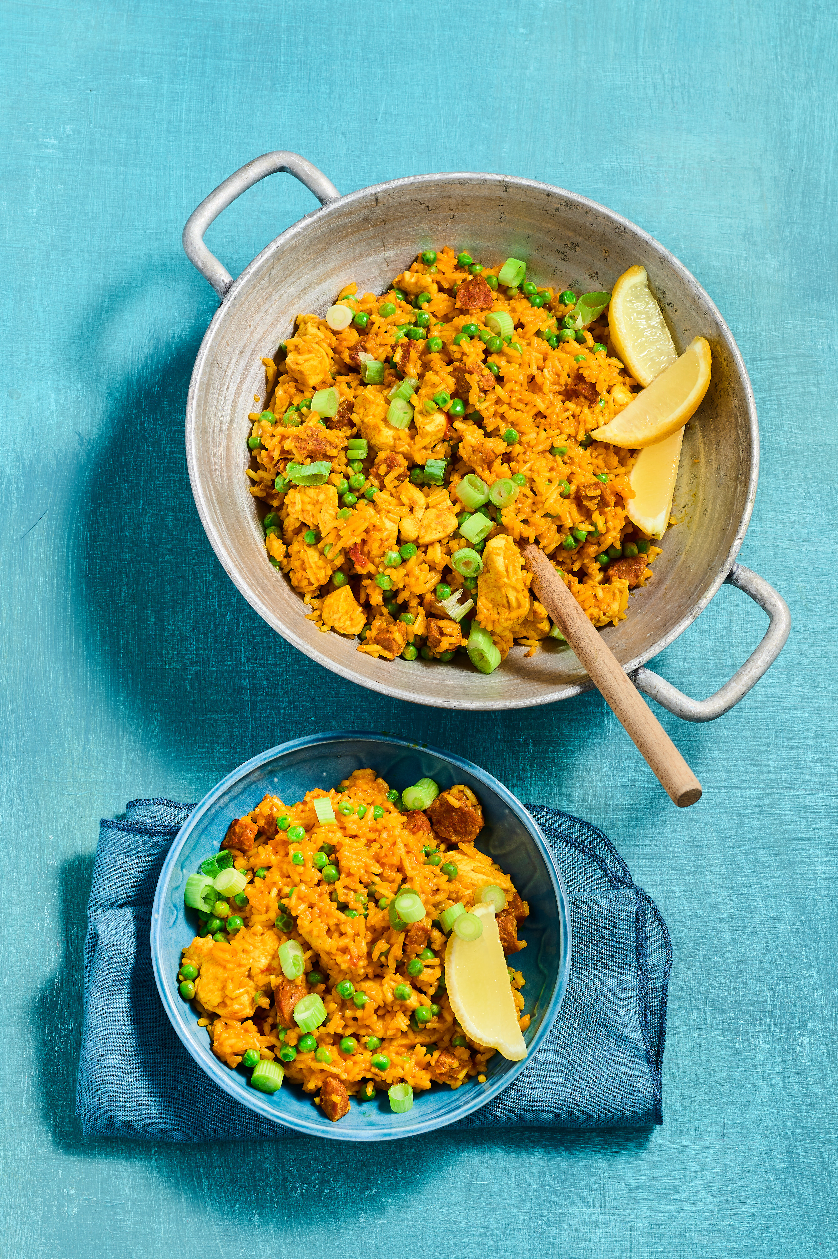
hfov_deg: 16.1
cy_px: 630
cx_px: 419
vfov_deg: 23.9
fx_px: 2972
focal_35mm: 85
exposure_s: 1/125
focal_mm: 85
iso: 125
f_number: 12
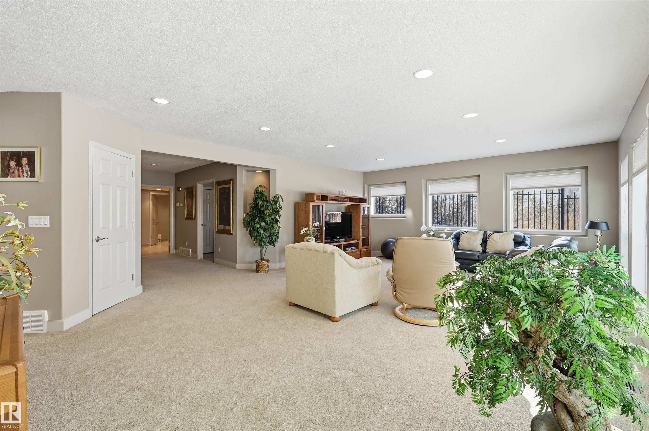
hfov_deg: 98.6
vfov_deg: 75.4
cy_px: 216
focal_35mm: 16
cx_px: 324
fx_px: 279
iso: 100
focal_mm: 15.5
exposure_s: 1/30
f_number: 9
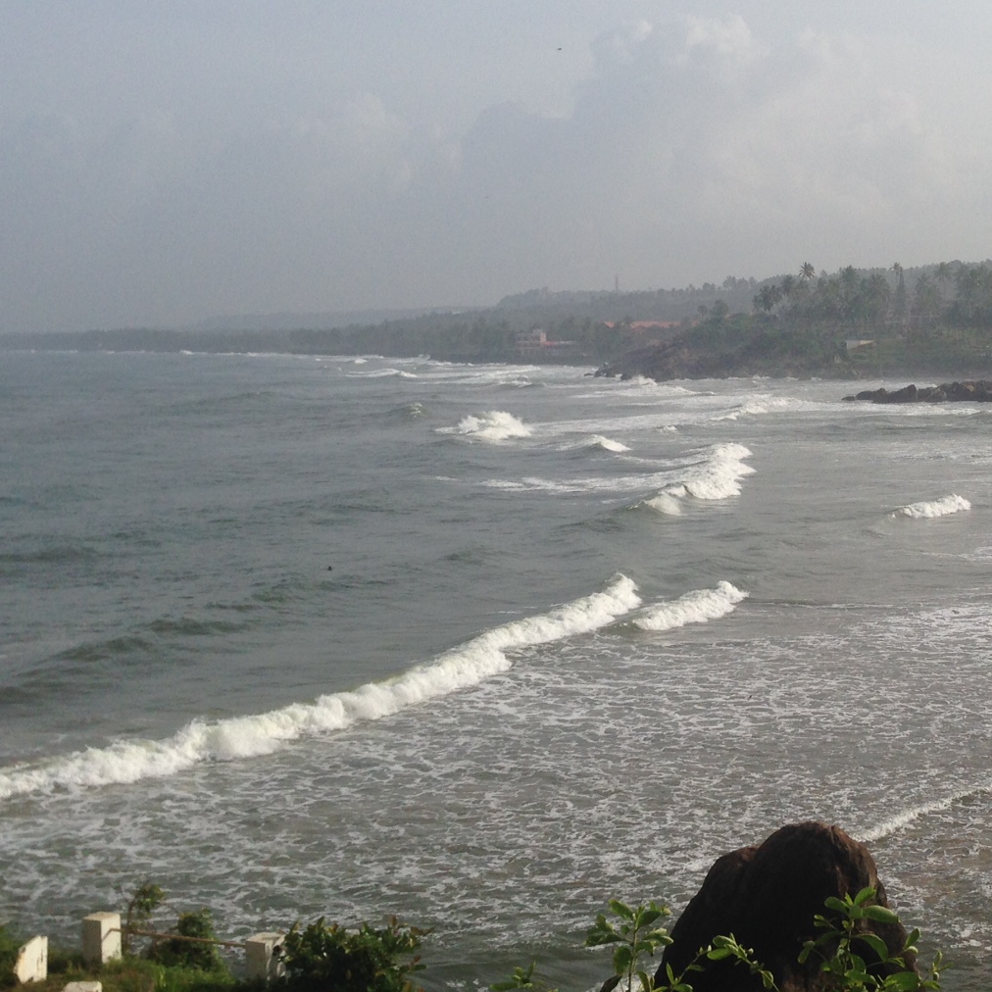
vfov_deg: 29.0
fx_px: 1913
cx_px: 784
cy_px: 423
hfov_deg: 28.5
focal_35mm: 59
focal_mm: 4.12
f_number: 2.4
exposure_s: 1/2584
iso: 50
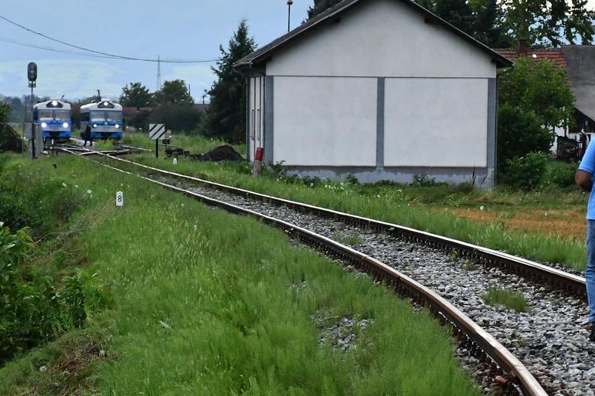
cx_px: 364
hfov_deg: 7.8
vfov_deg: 5.2
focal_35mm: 264
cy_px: 325
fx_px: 4362
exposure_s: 1/250
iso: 2500
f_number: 5.3
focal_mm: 85
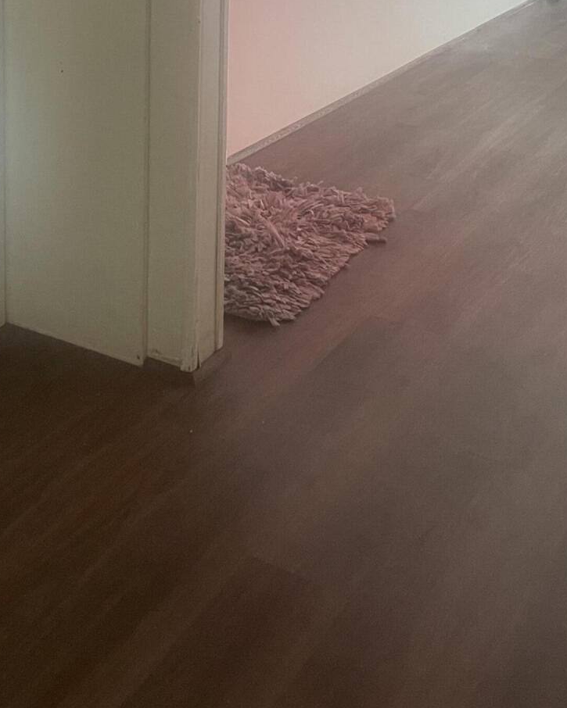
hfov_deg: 26.5
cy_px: -35
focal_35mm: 56
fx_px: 1174
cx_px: 99
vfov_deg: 30.6
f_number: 1.6
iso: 500
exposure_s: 1/60
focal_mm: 5.1
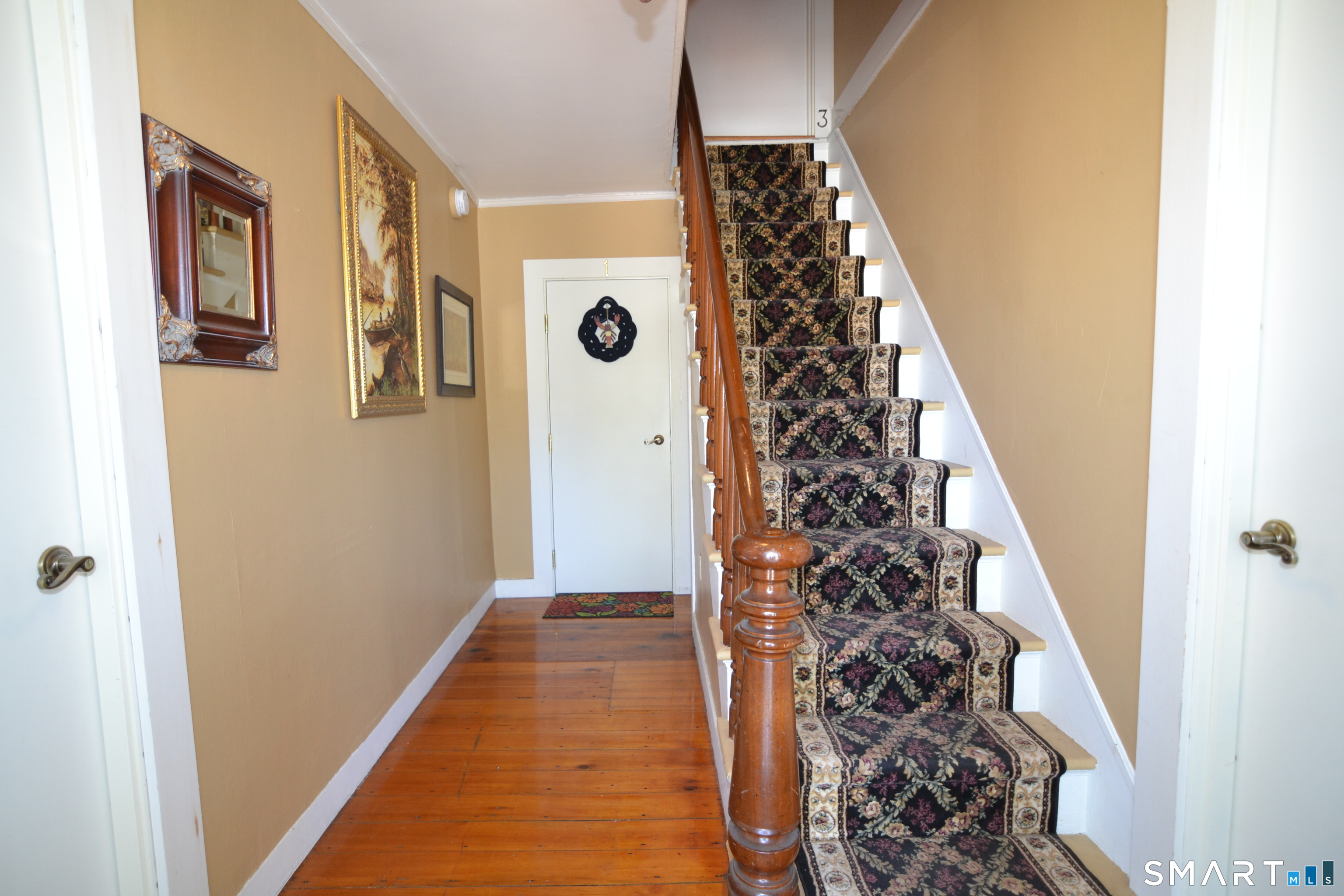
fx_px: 644
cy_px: 448
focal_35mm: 17
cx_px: 672
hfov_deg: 92.4
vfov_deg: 69.7
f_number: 2.8
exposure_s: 1/60
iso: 500
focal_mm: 11.5
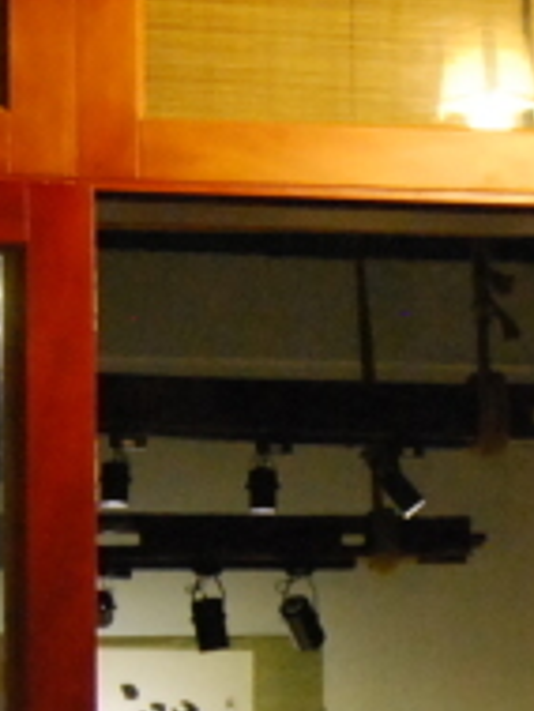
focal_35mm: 219
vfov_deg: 9.0
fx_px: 4499
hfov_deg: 6.7
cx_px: 786
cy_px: 653
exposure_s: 1/25
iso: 1600
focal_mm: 28
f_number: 4.2
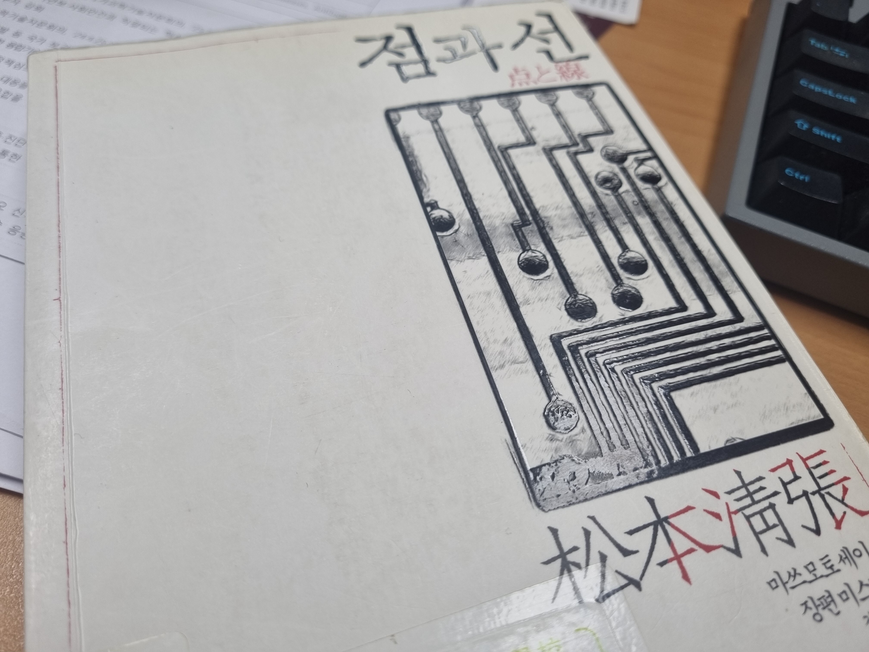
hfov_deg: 67.3
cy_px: 326
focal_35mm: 26
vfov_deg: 53.1
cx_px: 434
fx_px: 653
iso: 64
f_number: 1.8
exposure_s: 1/120
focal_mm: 5.4
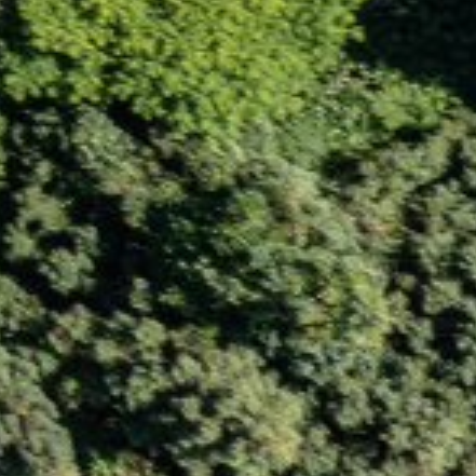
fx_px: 4029
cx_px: -1629
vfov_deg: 6.5
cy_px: -589
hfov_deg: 5.6
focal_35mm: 259
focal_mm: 10.26
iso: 100
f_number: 5.6
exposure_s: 1/60
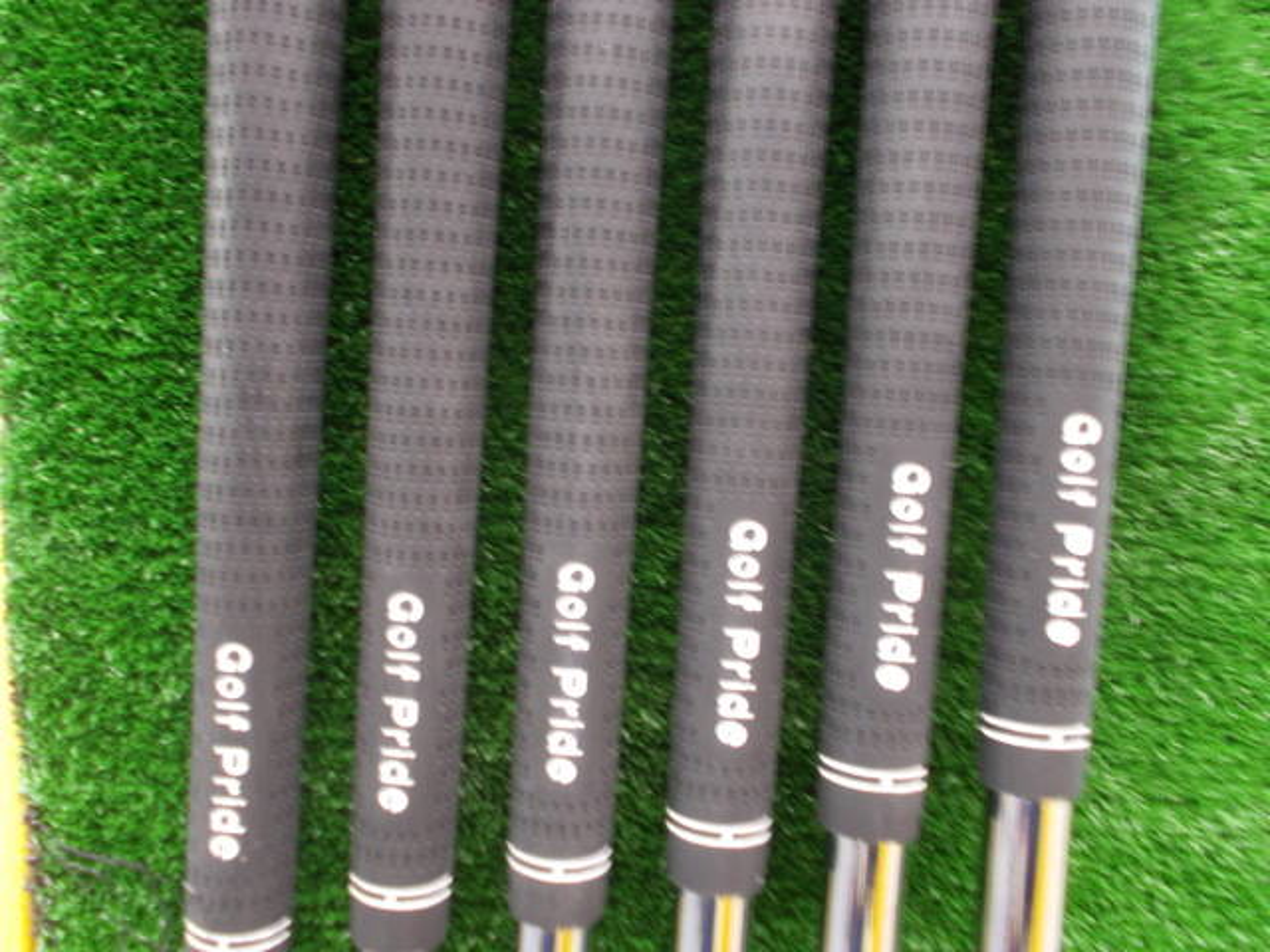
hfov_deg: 54.0
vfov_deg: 41.8
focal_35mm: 34
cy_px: 476
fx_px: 1247
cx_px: 635
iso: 200
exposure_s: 1/5
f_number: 3.6
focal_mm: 6
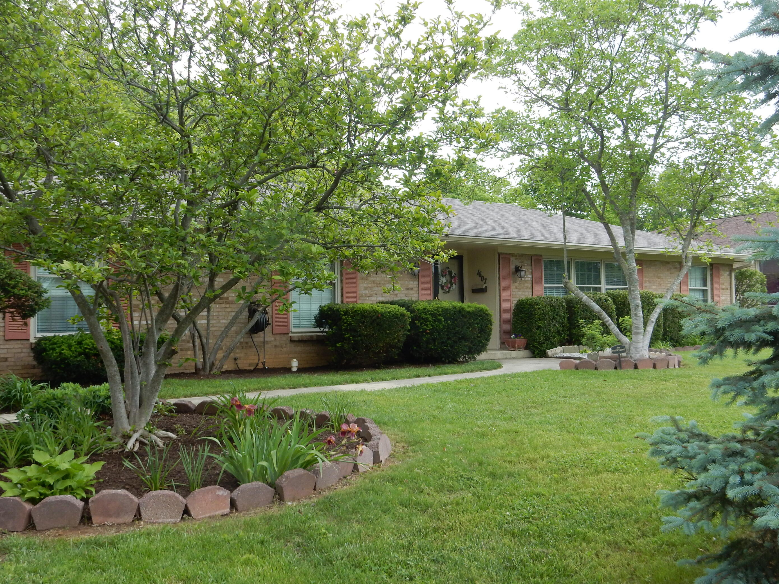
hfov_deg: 47.8
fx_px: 878
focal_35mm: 39
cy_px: 281
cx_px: 408
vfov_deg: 36.8
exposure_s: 1/250
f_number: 4
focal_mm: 6.4
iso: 125
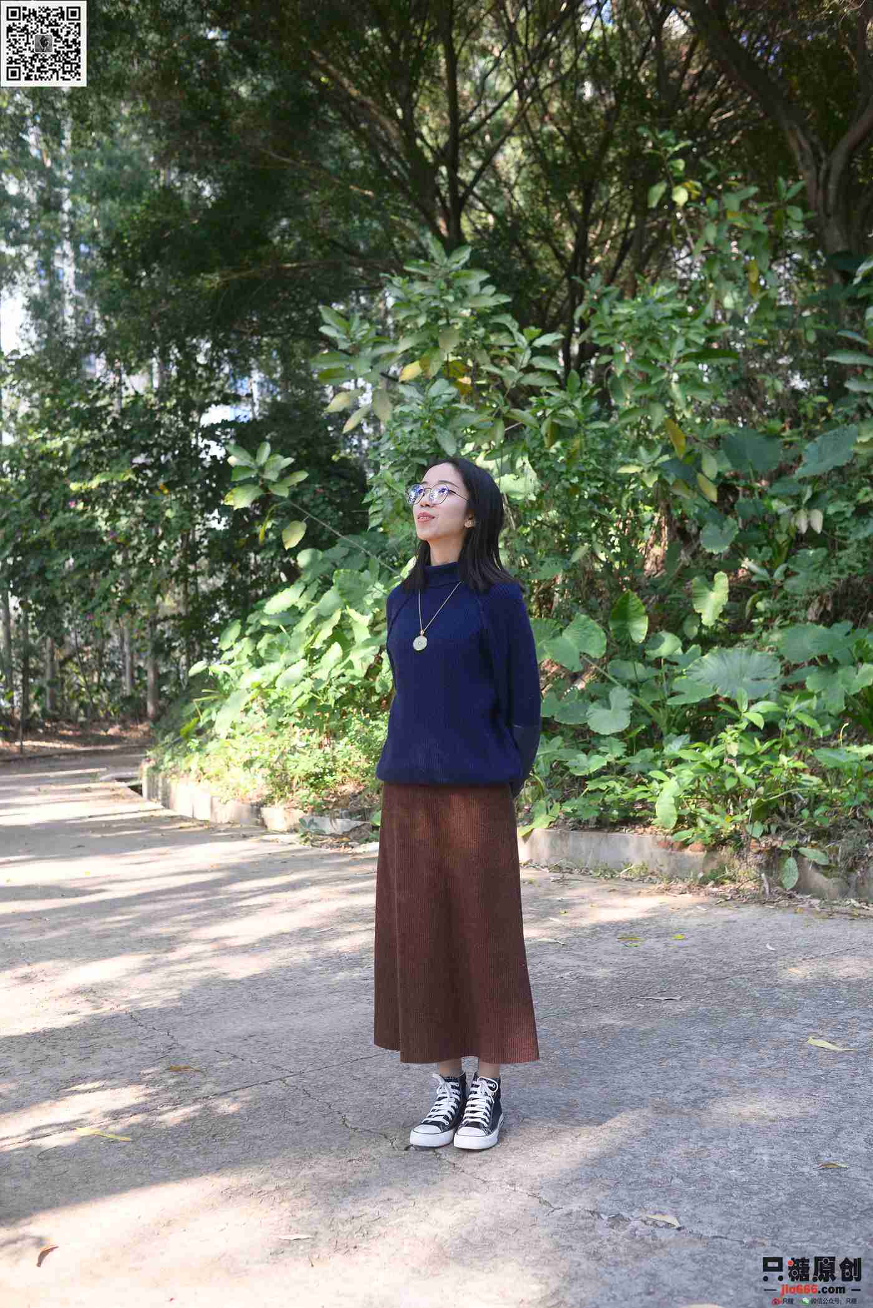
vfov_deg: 54.4
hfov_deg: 37.9
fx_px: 1272
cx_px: 436
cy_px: 654
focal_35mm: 35
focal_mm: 35
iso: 160
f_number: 5.6
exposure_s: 1/100
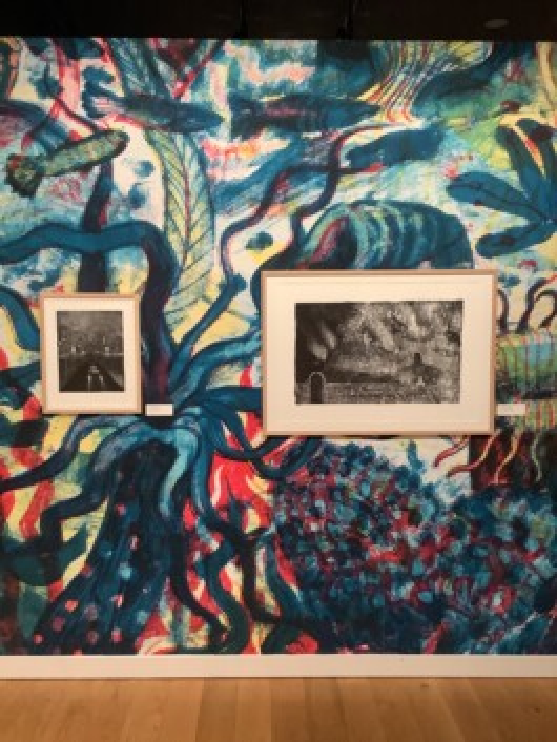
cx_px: 278
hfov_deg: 45.5
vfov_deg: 58.3
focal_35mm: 31
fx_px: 665
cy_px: 371
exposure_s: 1/50
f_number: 2.4
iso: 250
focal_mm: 3.3
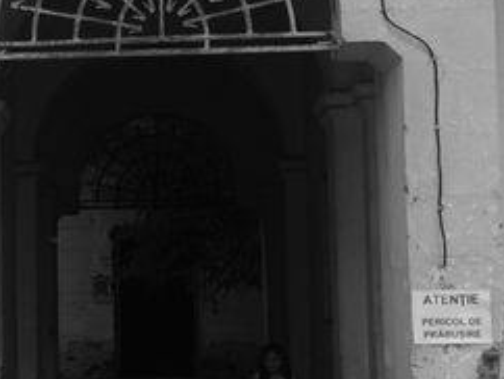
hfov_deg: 19.8
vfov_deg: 15.6
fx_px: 1385
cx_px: -44
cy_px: 203
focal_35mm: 95
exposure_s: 1/125
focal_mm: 20
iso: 100
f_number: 5.6
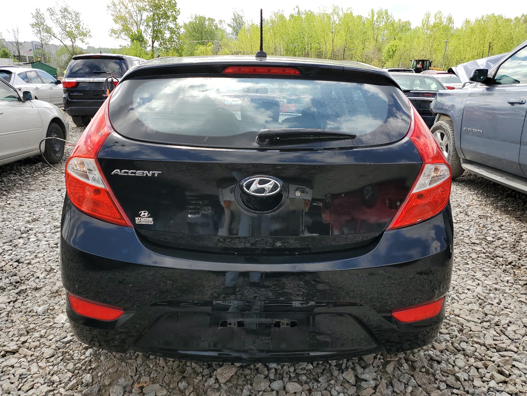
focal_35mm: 26
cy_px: 198
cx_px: 264
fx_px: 396
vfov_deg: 53.1
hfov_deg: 67.3
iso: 50
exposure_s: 1/1250
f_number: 1.5
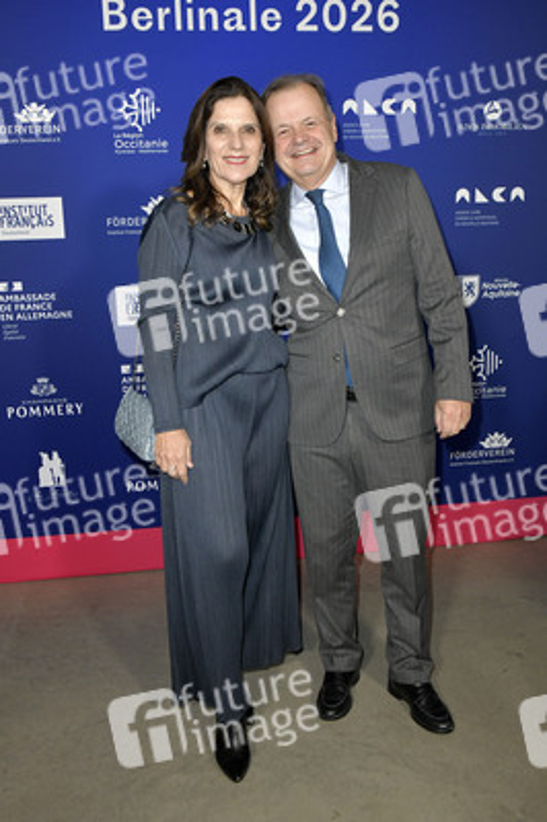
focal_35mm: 29
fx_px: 662
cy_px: 411
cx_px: 274
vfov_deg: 63.7
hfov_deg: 44.9
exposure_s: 1/200
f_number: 5.6
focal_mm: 29
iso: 2000
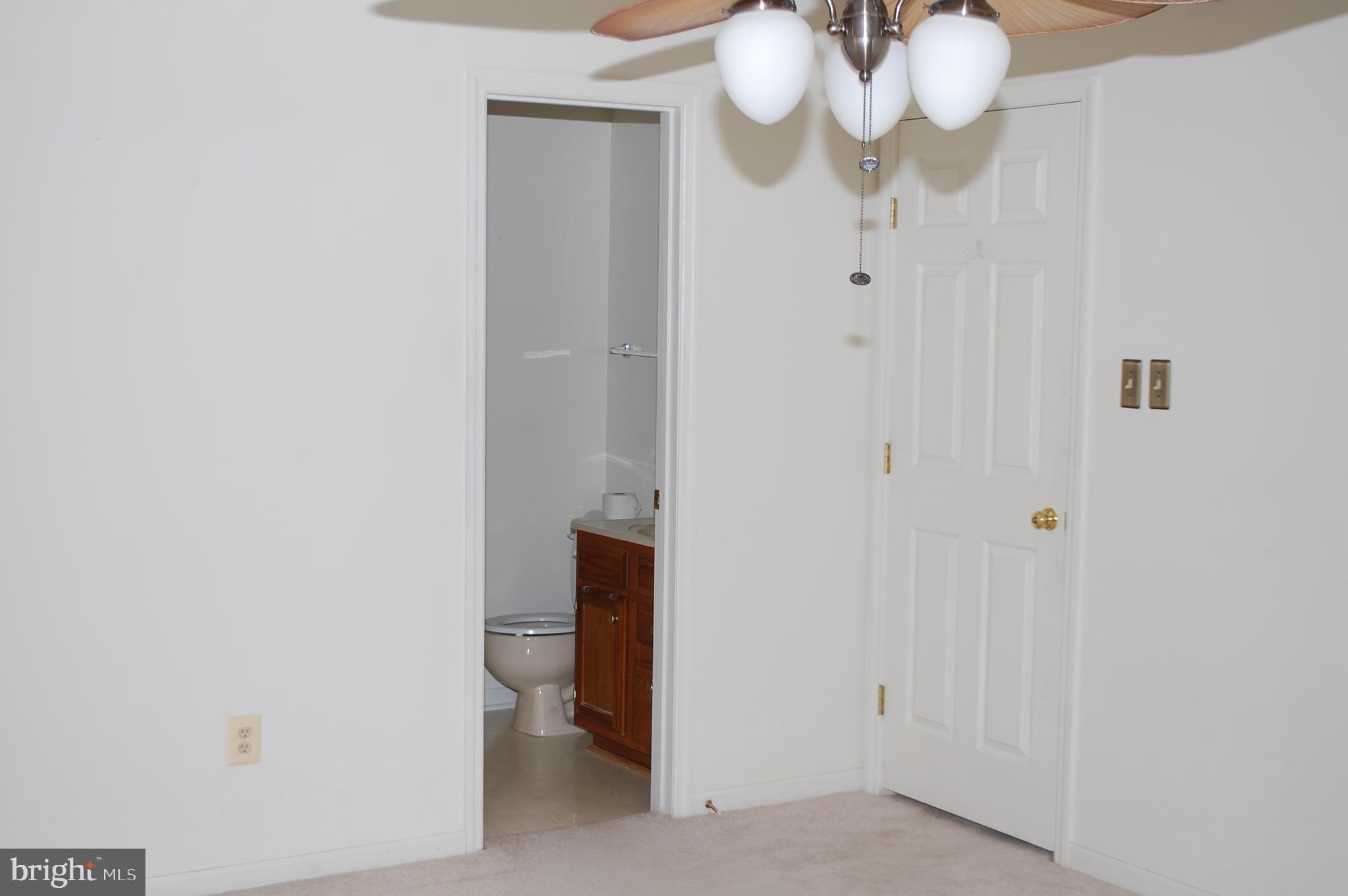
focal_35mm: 48
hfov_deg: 41.2
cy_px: 448
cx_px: 674
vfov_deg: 28.0
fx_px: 1795
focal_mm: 32
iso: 200
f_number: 5
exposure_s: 1/60
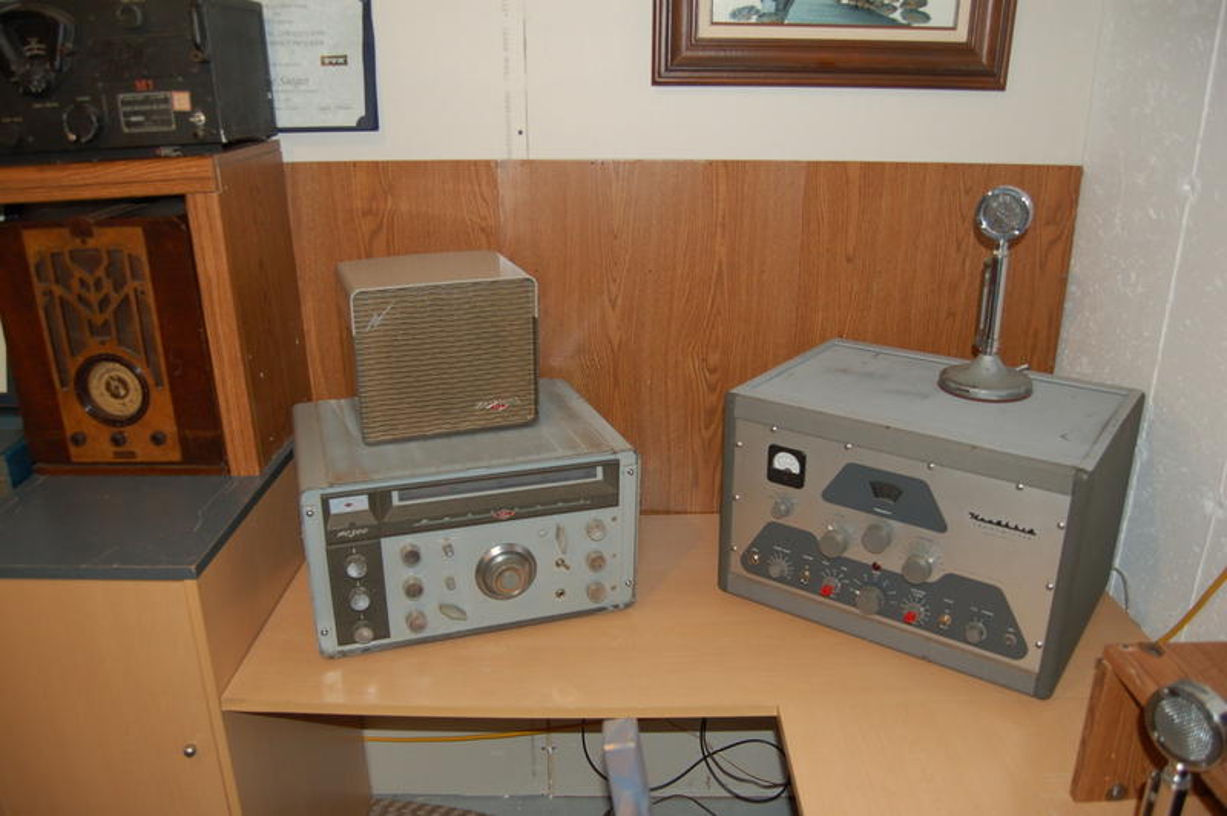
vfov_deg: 47.9
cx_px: 614
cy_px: 408
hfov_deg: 67.4
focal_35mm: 27
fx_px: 919
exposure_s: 1/60
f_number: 3.5
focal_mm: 18
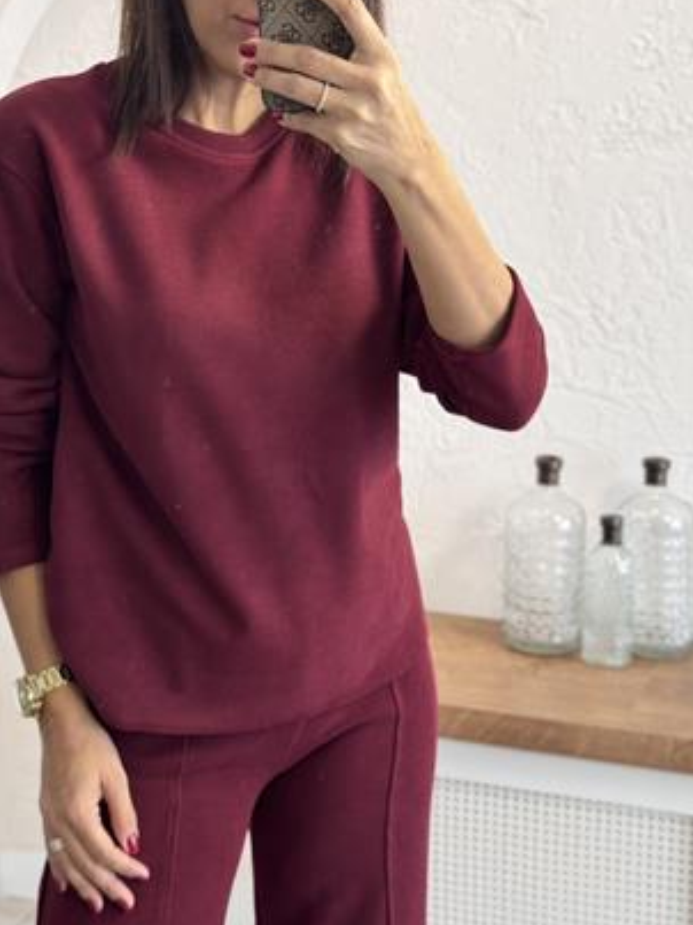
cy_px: 386
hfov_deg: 23.6
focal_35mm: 62
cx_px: 335
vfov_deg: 31.1
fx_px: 1656
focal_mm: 6.76
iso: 100
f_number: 1.78
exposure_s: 1/90
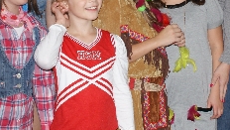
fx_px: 745
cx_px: 211
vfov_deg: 9.8
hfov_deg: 17.3
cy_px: -42
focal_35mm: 122
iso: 400
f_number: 5
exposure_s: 1/60
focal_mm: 30
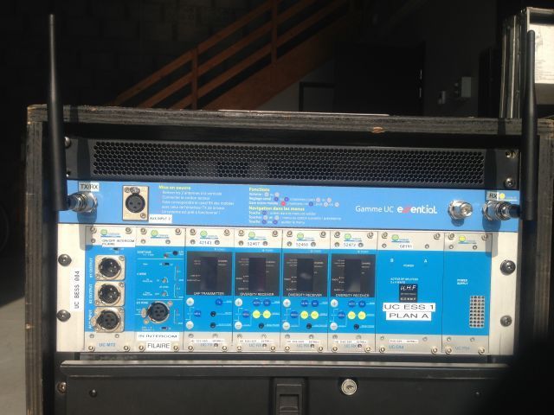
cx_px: 277
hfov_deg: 55.4
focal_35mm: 33
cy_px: 208
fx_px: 528
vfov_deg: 42.9
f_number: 2.4
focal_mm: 4.13
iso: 50
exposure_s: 1/847
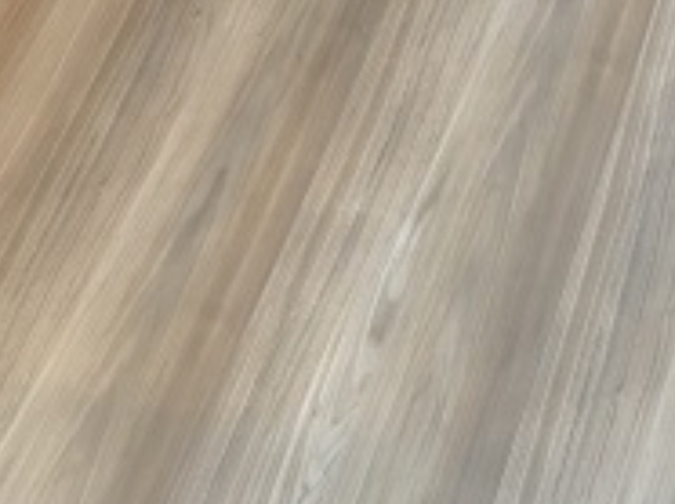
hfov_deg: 29.3
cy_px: 317
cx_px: 628
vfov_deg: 23.2
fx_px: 1227
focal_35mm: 63
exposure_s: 1/30
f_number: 2.2
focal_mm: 4.15
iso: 125
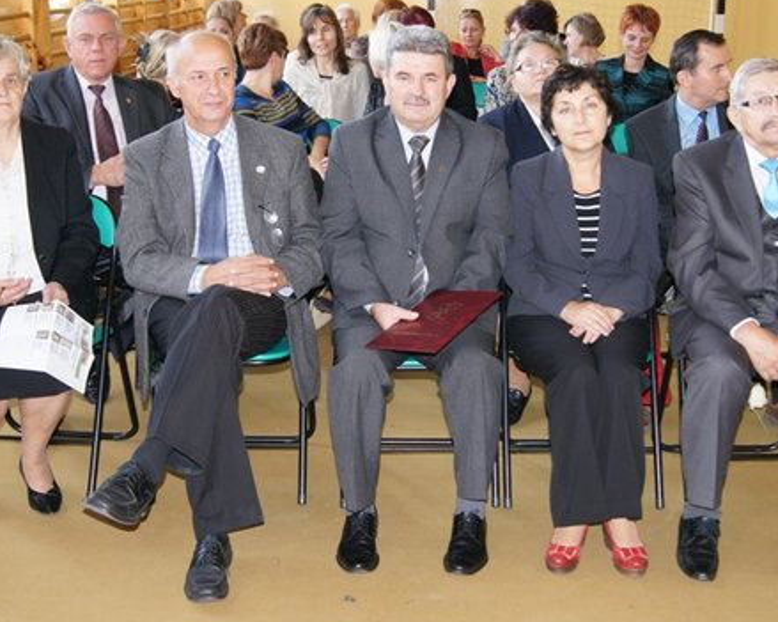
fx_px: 1151
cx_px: 390
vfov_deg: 30.2
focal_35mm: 50
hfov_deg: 37.3
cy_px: 299
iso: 400
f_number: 4
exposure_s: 1/60
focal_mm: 24
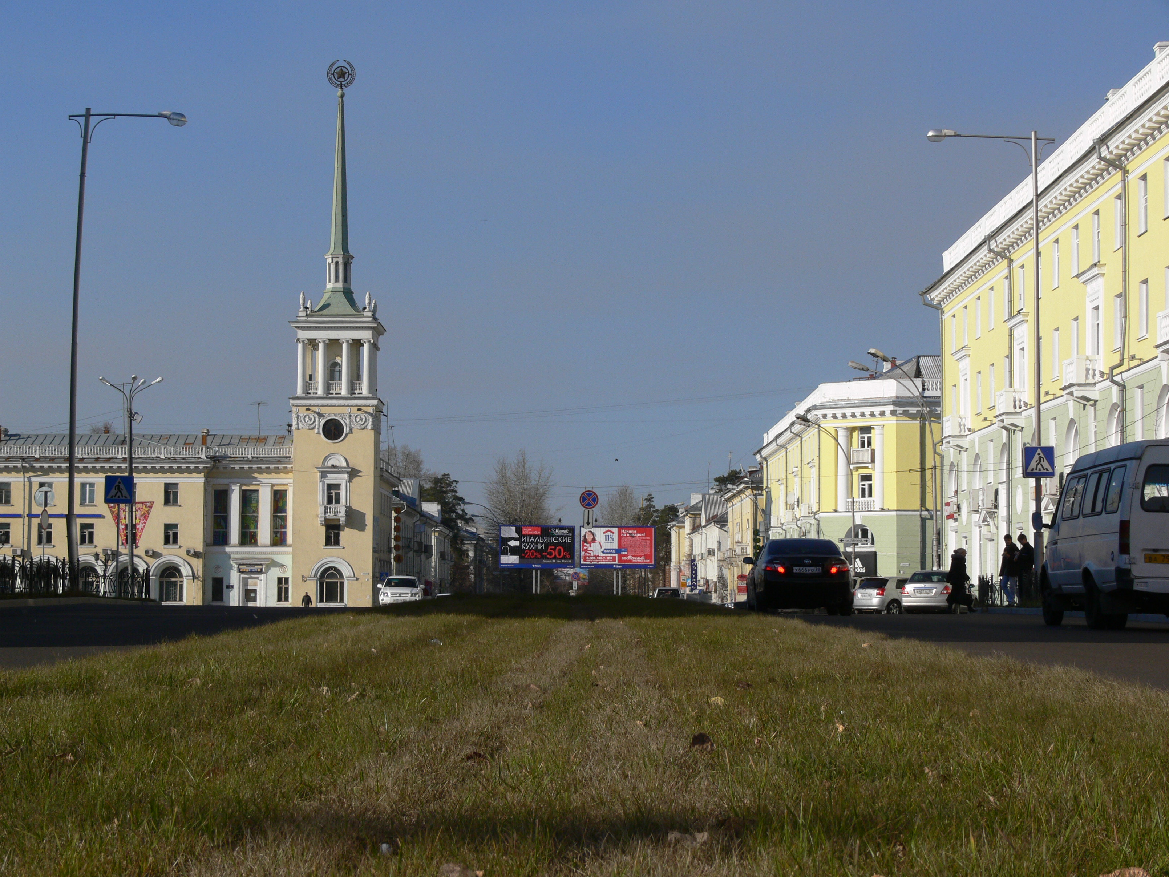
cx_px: 586
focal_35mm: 71
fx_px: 2398
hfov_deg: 27.4
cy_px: 439
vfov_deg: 20.7
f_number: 5.6
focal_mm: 14.8
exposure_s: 1/500
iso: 80
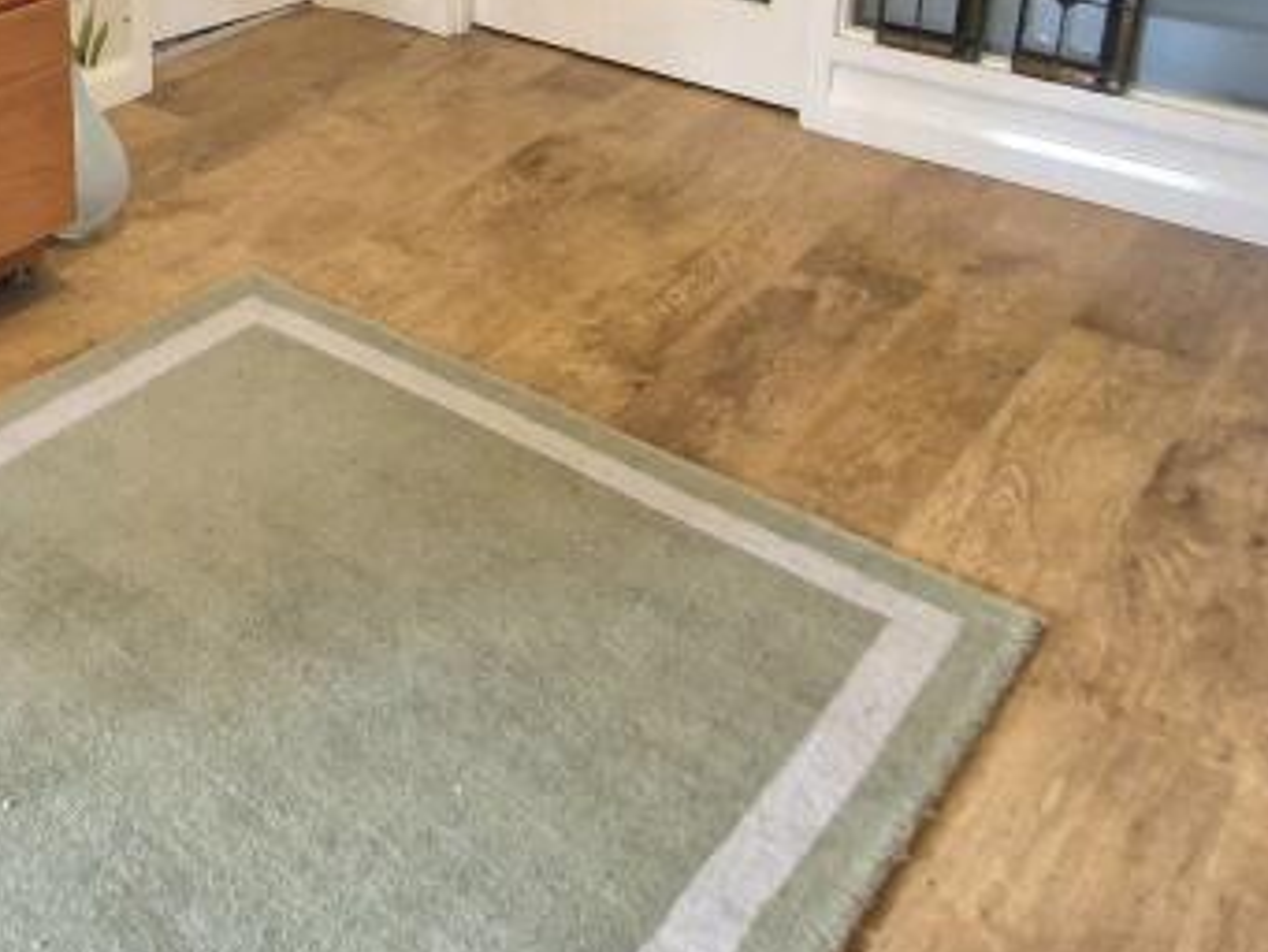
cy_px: -97
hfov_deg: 44.0
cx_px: 149
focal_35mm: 39
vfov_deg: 32.4
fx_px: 1429
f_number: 2.2
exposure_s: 1/50
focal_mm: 1.74
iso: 125
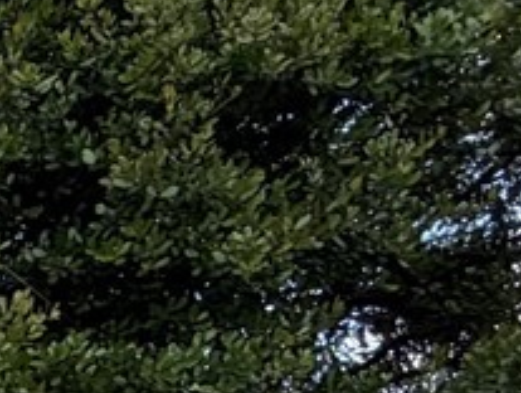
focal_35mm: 108
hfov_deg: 12.2
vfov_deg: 11.0
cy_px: 1028
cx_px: -896
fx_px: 1628
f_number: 2.2
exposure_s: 1/502
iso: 50
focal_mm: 2.22
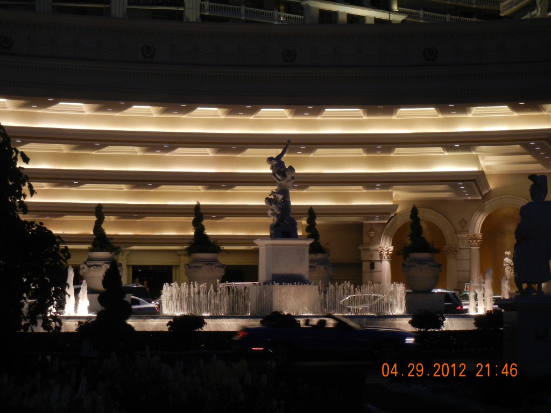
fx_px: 1624
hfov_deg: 19.3
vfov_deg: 14.5
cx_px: 276
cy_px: 206
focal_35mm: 102
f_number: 4.5
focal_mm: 18.3
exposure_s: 1/30
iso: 348
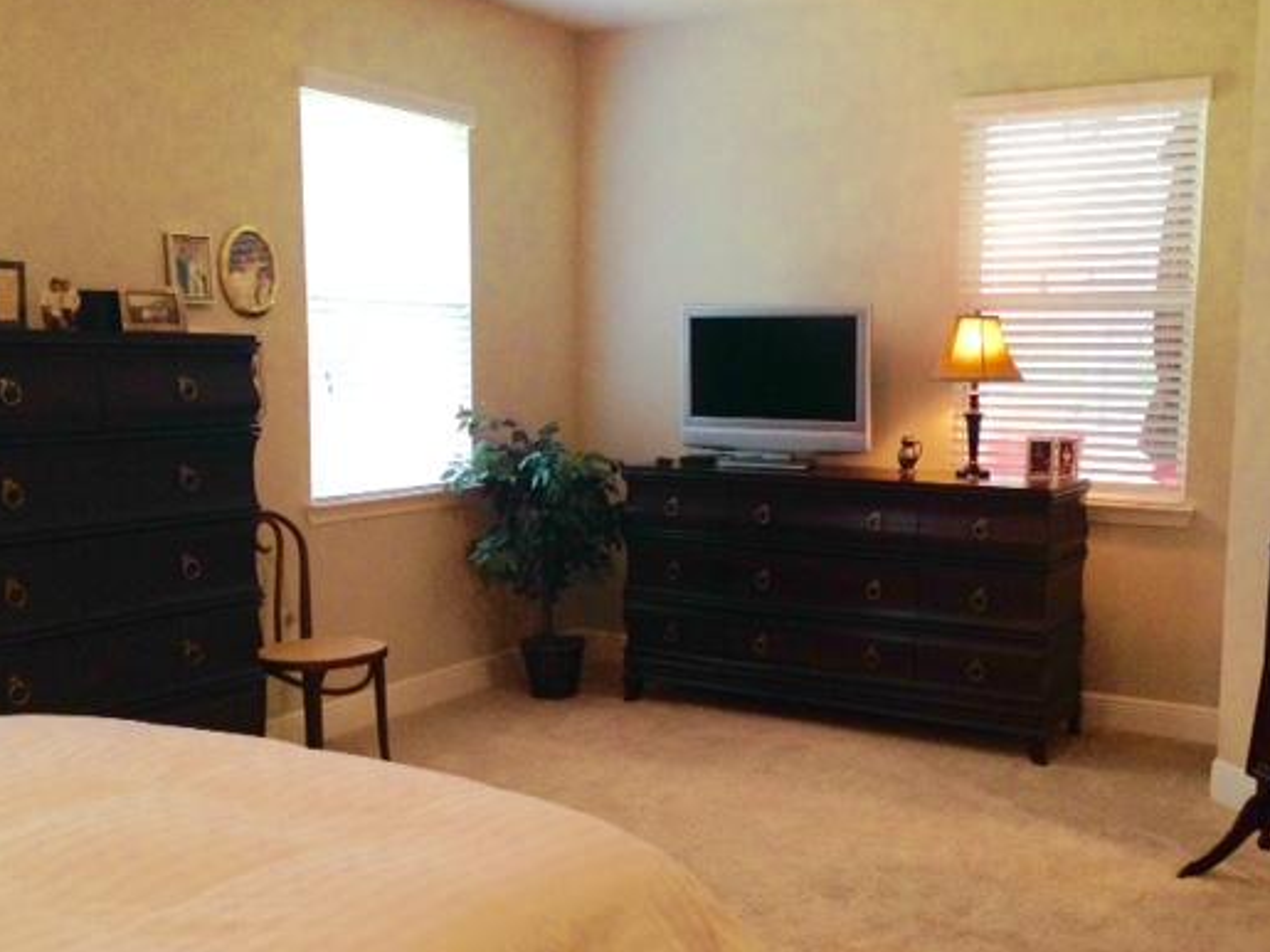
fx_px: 1504
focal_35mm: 41
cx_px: 703
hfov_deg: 45.7
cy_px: 520
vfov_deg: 35.1
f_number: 2.4
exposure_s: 1/20
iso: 250
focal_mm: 4.12
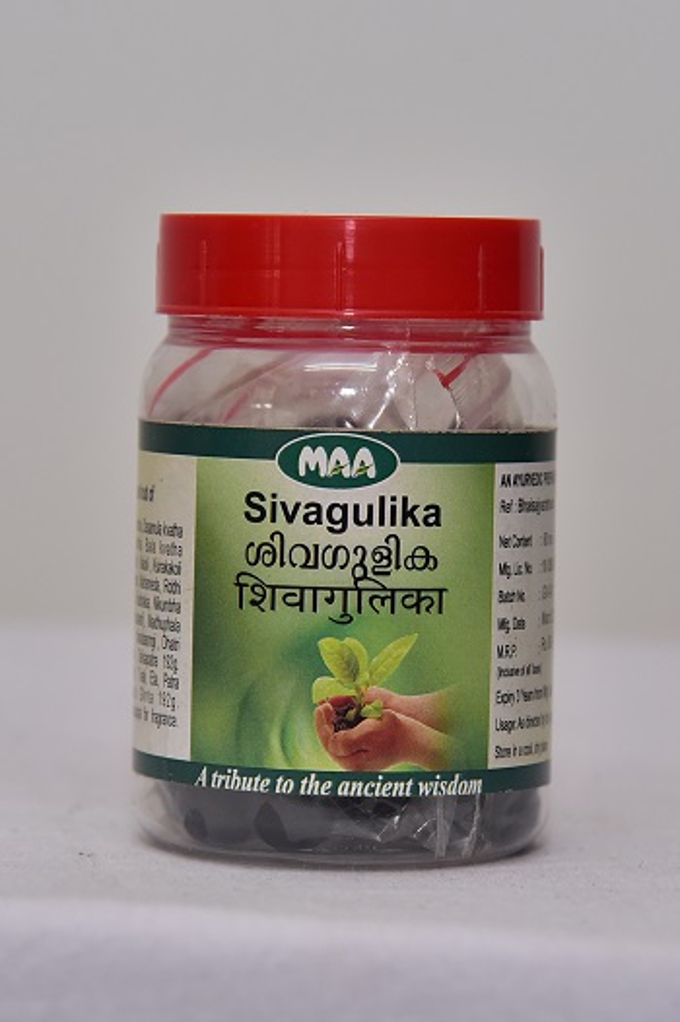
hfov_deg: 11.4
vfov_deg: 17.1
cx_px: 340
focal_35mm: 120
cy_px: 511
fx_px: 3404
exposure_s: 1/160
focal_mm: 120
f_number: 5.6
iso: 1600
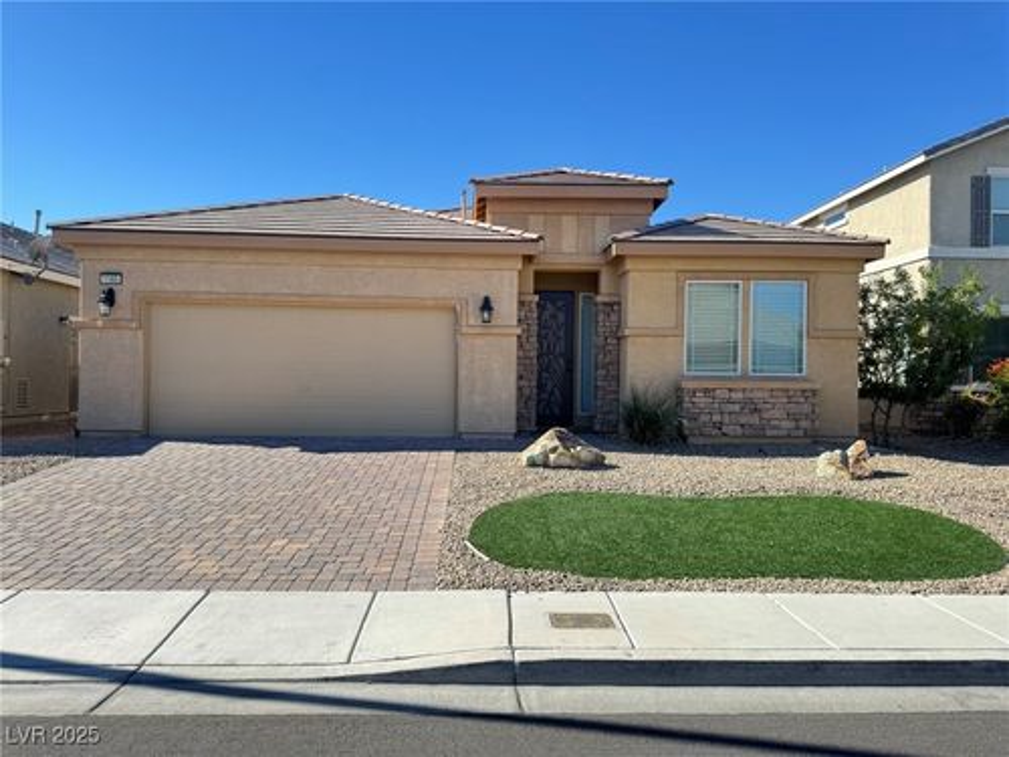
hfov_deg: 71.6
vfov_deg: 56.8
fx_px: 700
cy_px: 378
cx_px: 504
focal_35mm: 24
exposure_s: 1/1112
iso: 80
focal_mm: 6.76
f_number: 1.78
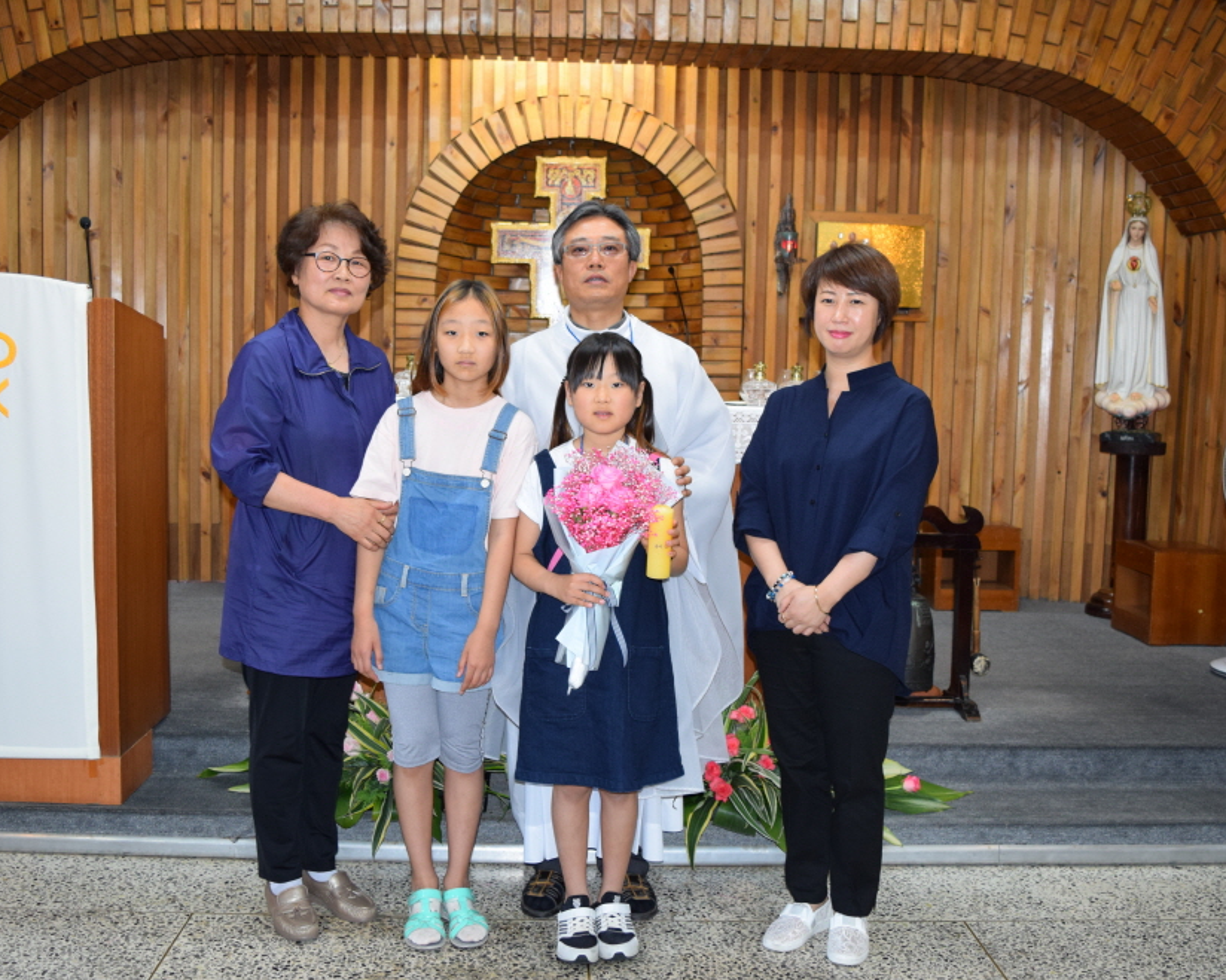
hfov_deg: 49.6
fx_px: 1327
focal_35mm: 37
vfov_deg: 40.5
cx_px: 583
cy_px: 500
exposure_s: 1/100
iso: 800
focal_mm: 21
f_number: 5
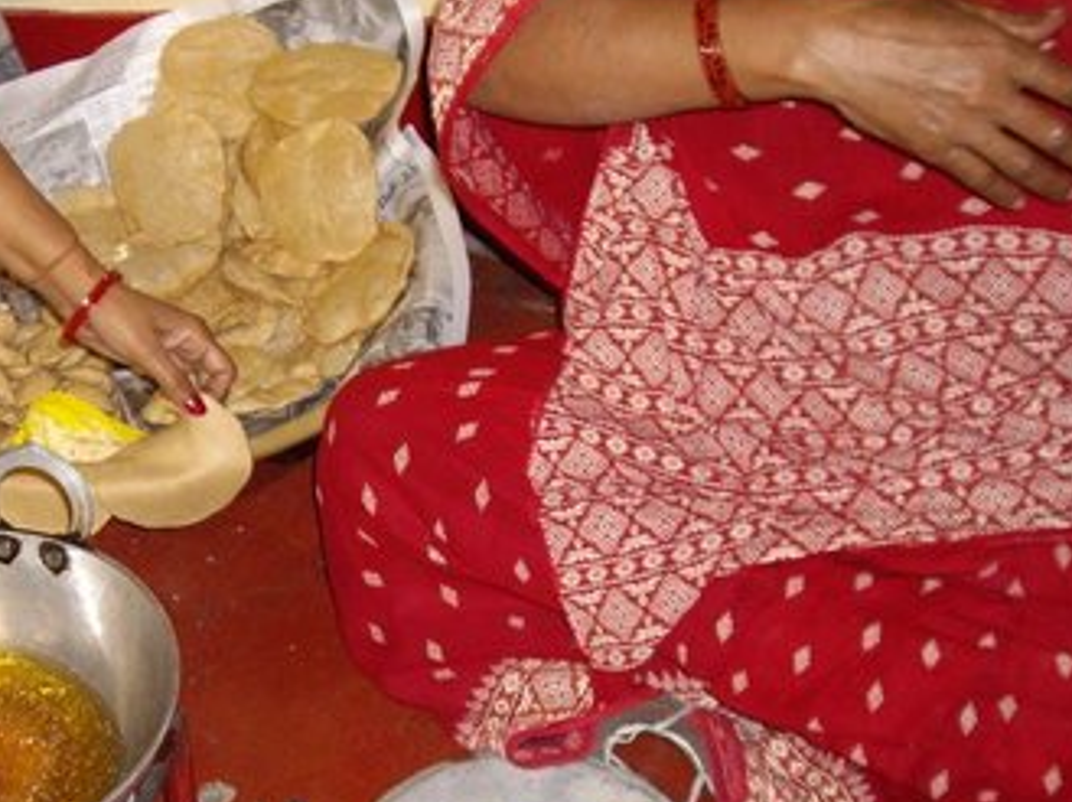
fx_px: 2289
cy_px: 483
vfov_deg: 19.8
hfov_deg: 25.3
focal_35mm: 74
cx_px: 49
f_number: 2.7
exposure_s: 1/40
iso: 200
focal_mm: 6.2
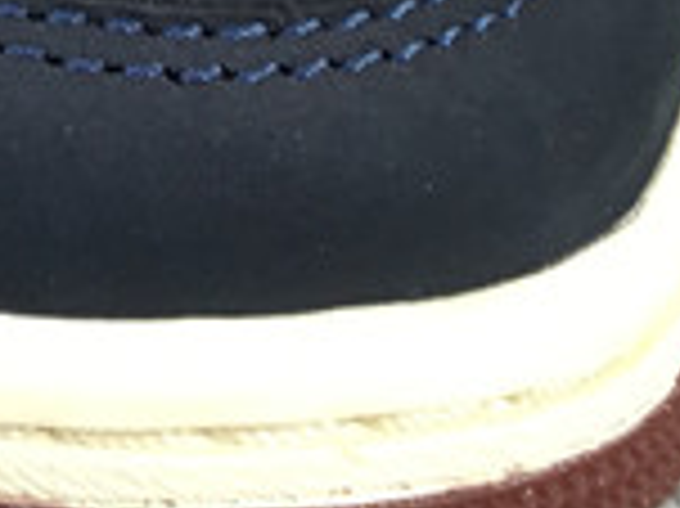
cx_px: -657
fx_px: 3631
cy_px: -623
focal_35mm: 185
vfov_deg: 7.6
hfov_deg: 10.0
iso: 25
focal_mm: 3.3
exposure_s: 1/115
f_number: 2.4
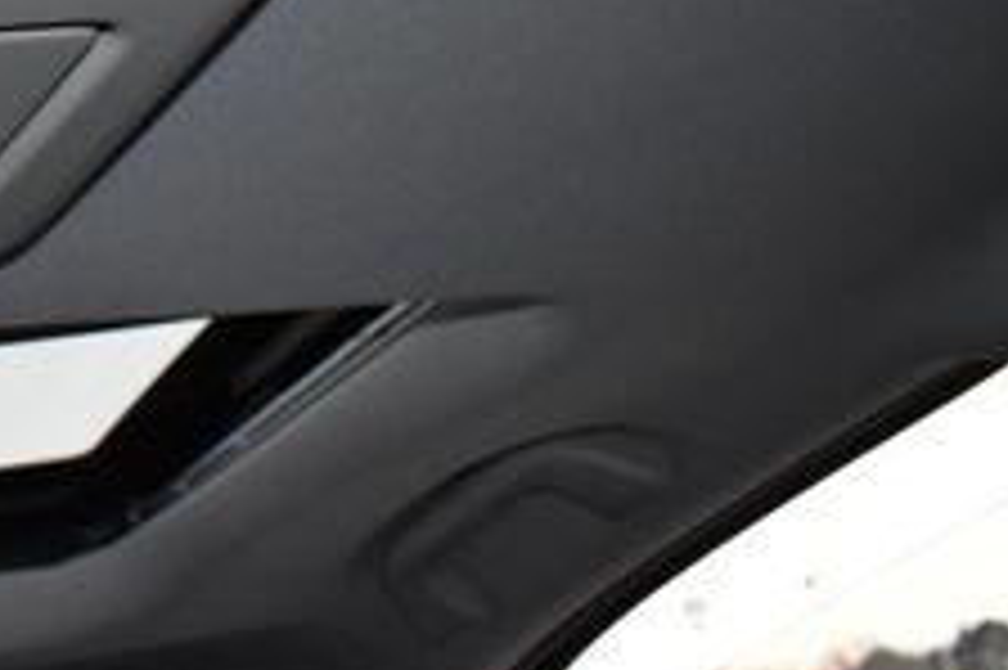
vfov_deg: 16.5
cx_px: -202
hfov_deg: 24.0
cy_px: -247
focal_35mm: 77
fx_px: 2154
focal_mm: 18
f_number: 3.5
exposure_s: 1/60
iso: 1600
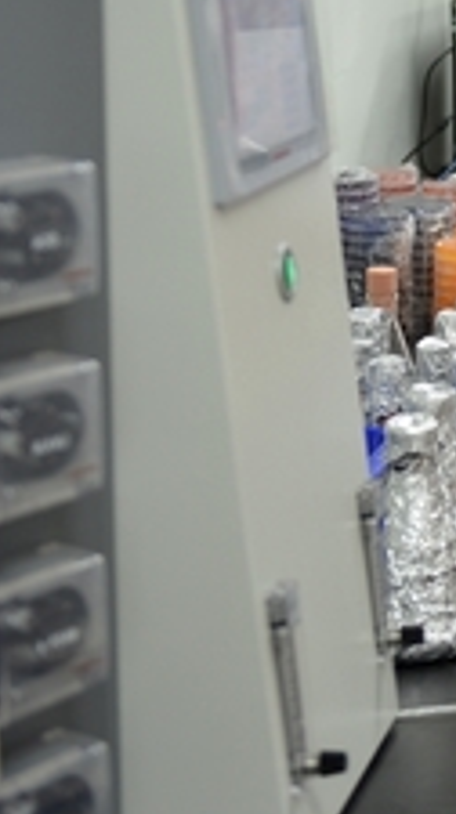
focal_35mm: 103
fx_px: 2222
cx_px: 905
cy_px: 185
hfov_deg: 10.7
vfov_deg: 20.6
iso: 160
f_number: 2.8
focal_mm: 34
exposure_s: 1/40
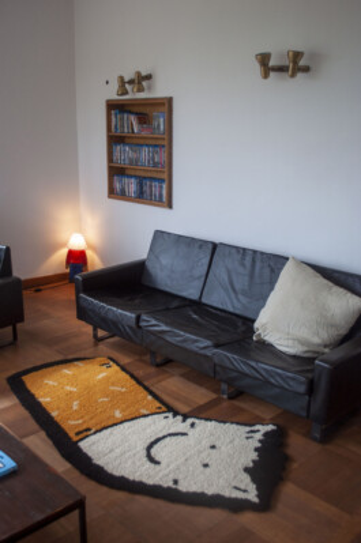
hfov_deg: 36.8
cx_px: 180
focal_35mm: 36
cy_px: 272
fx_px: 543
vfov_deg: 53.2
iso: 320
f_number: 4.5
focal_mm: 24
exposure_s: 1/160
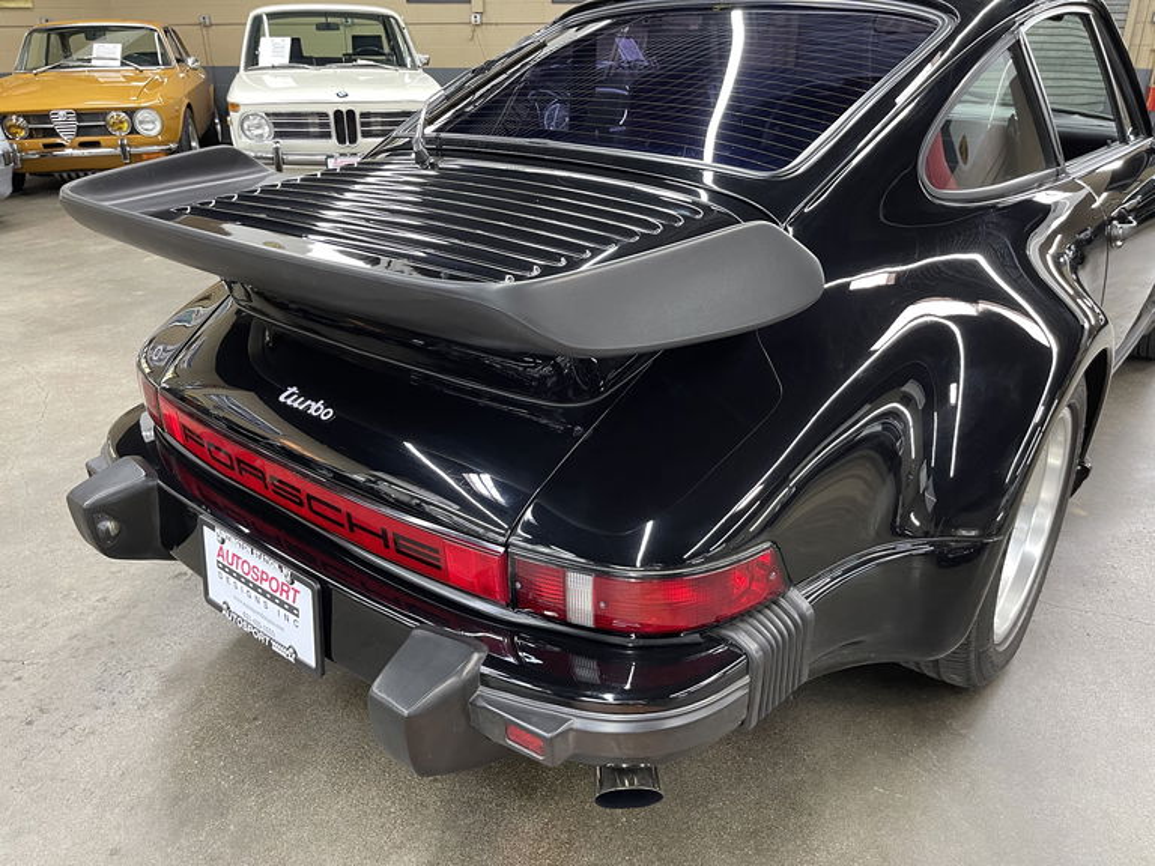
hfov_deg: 67.3
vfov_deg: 53.1
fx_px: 868
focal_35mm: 26
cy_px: 433
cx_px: 578
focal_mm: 5.1
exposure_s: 1/60
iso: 320
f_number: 1.6
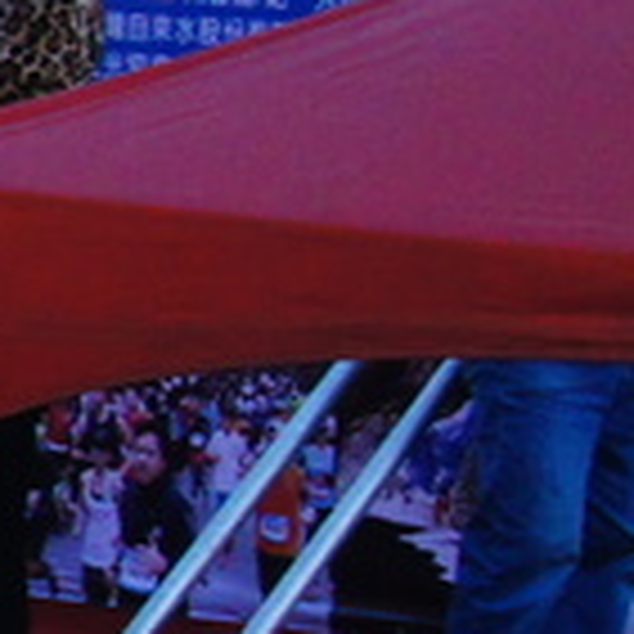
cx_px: -2253
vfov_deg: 4.3
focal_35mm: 411
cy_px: 283
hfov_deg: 3.9
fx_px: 8515
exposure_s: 1/125
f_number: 13
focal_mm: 35
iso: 800
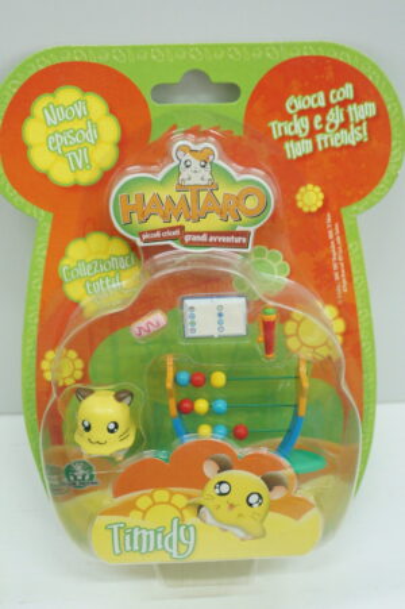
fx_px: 608
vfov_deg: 53.2
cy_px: 304
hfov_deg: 36.8
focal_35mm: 36
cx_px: 202
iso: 2000
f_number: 5.6
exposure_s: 1/60
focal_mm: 24
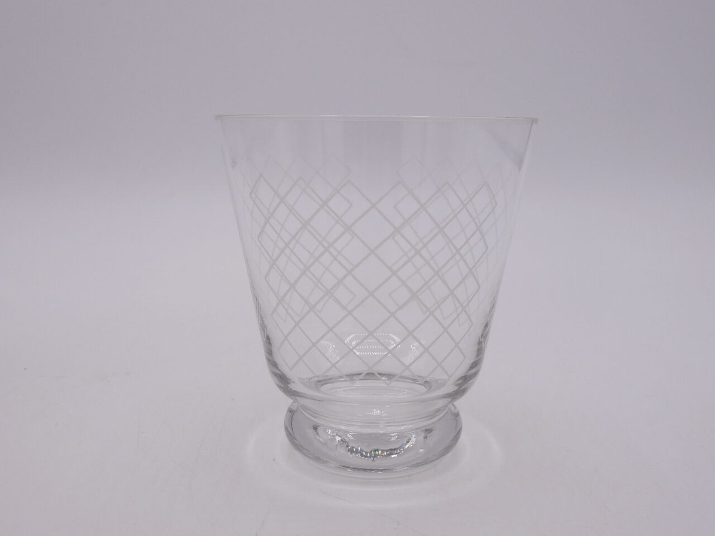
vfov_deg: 37.7
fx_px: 785
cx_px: 358
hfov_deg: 49.0
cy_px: 268
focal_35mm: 38
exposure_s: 1/500
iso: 100
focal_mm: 6.67
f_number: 3.9
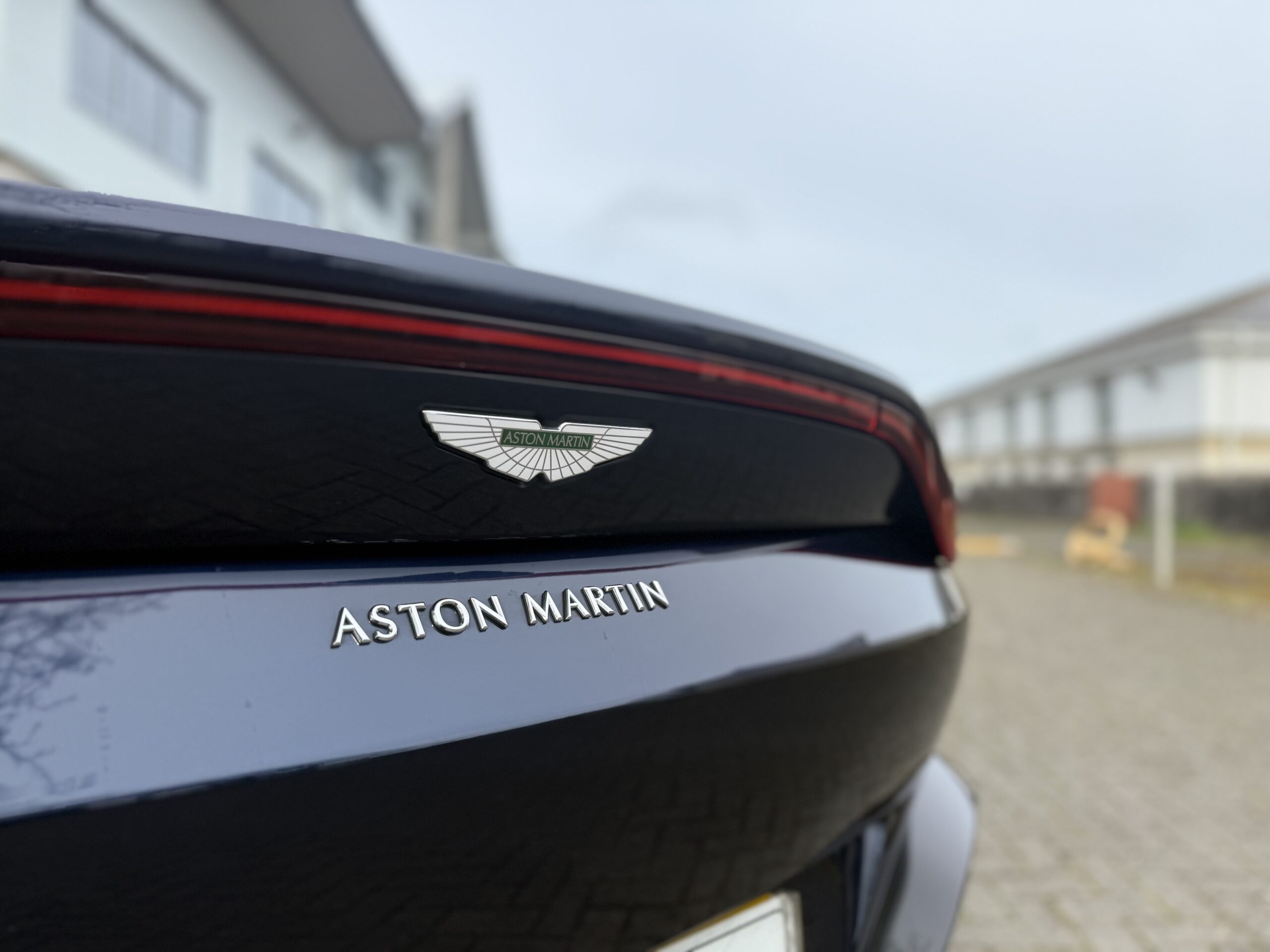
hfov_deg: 71.6
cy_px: 476
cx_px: 635
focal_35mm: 24
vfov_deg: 56.8
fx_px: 881
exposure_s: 1/2000
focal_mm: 6.76
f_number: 1.78
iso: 80
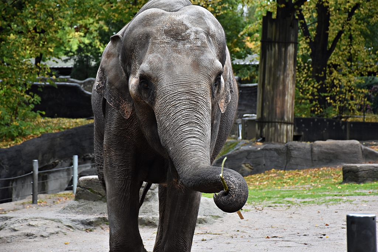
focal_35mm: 135
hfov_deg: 15.2
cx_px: 189
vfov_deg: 10.2
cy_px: 126
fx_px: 1418
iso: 800
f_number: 5.3
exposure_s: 1/125
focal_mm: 90
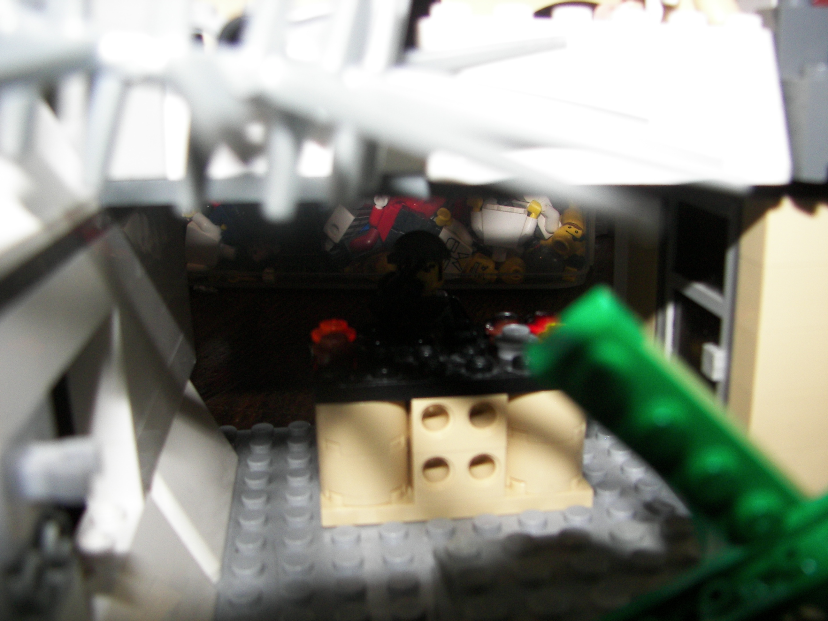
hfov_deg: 51.4
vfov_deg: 39.7
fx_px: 861
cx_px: 414
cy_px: 310
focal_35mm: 36
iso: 100
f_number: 2.8
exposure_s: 1/30
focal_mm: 6
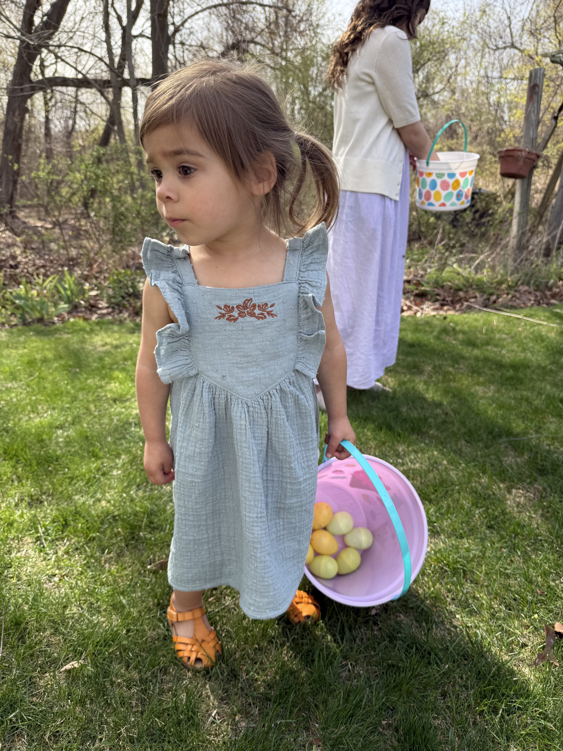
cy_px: 376
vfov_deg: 71.6
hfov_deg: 56.8
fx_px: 520
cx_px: 282
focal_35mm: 24
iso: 100
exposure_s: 1/1122
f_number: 1.78
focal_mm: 6.76
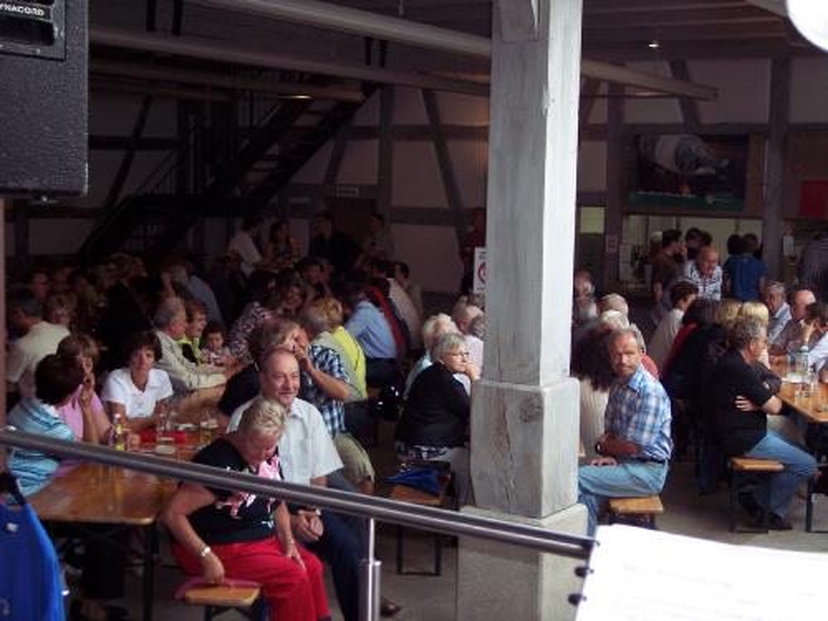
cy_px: 310
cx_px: 414
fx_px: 1244
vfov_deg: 28.0
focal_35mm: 52
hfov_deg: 36.8
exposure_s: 1/60
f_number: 3.4
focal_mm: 10.7
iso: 140
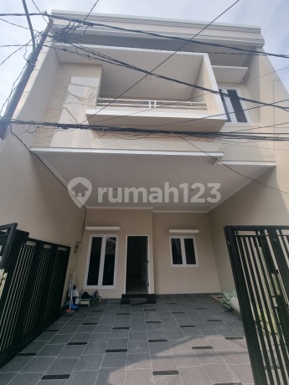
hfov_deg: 89.9
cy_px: 192
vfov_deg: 106.2
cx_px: 144
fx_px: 145
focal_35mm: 13
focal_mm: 2.2
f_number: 2.2
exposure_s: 1/1680
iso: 50
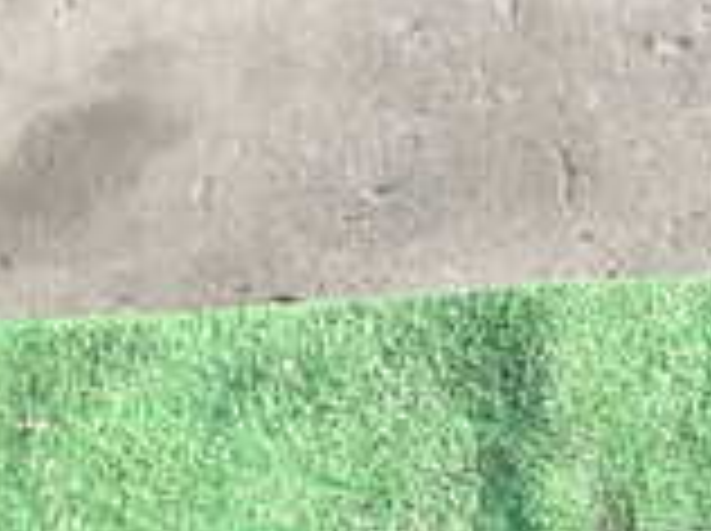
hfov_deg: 15.8
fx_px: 2338
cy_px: 900
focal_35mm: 114
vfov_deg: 12.1
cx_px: 1080
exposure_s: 1/160
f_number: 2.3
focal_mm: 5.4
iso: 100
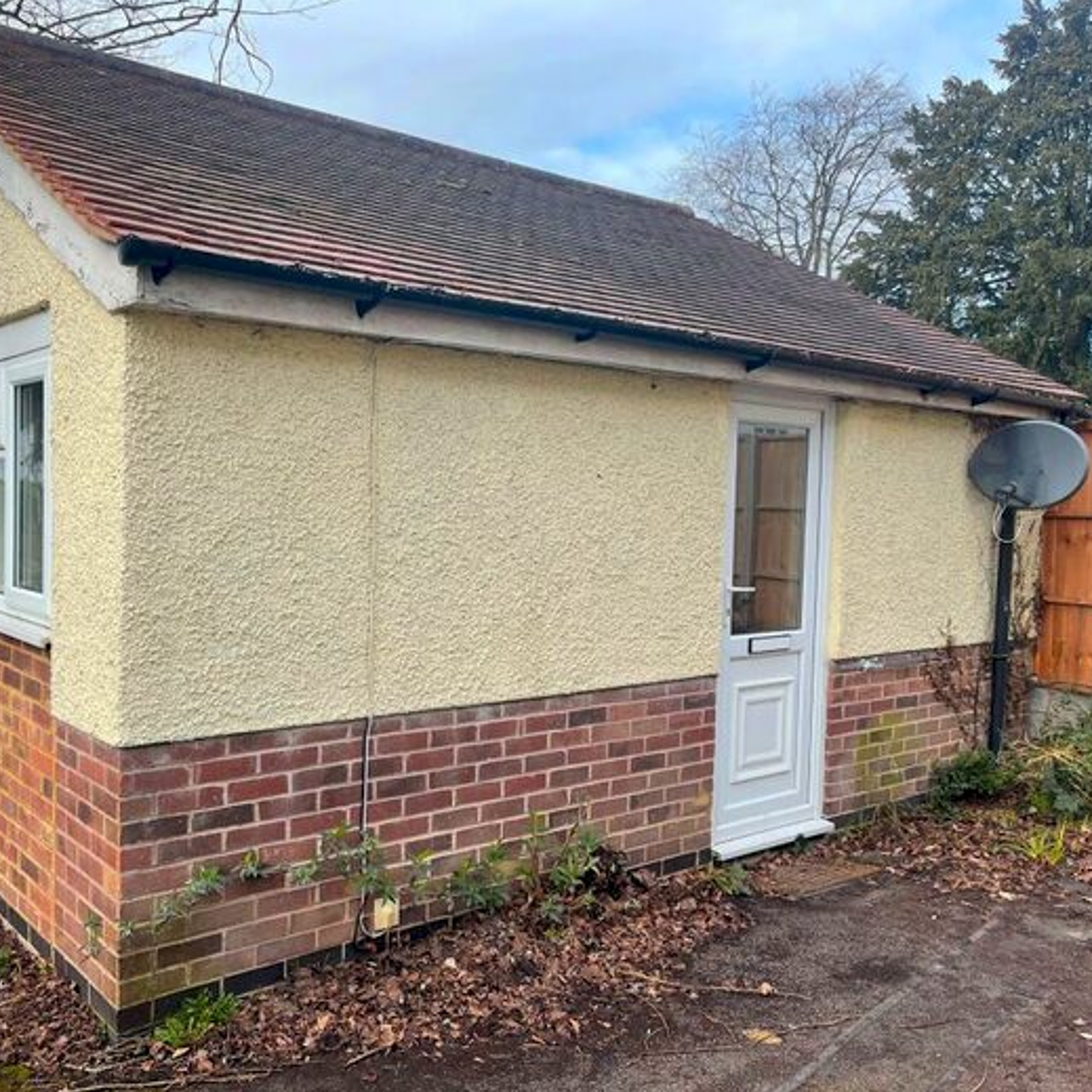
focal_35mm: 31
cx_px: 406
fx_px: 1106
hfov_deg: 52.0
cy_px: 548
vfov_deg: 52.5
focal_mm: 5.1
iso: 32
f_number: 1.6
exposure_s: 1/1087
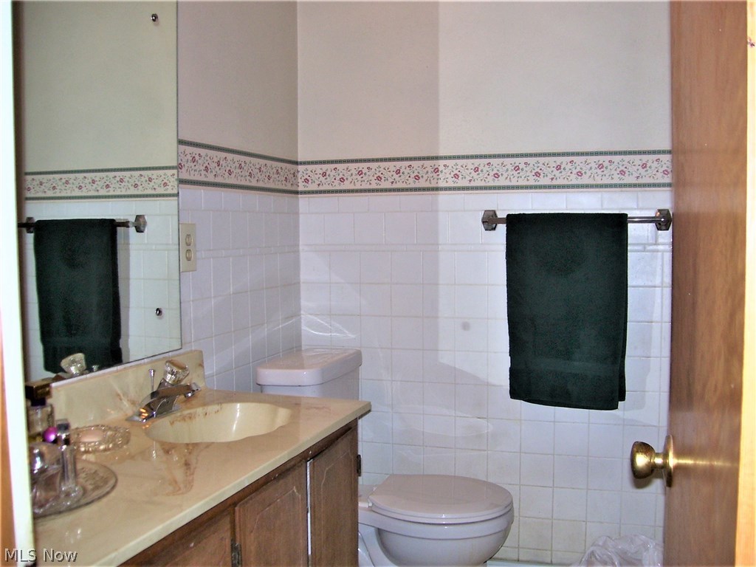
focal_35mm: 36
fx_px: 786
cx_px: 378
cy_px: 284
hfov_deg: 51.4
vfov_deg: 39.7
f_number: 2.7
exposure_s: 1/60
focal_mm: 6
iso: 80
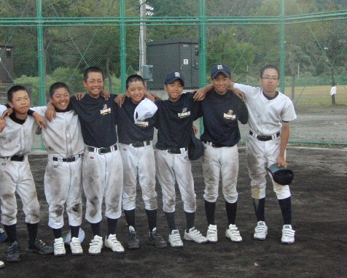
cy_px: 131
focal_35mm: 59
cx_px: 122
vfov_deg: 25.8
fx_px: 606
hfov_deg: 31.7
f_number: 3.2
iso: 800
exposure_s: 1/250
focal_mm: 7.9
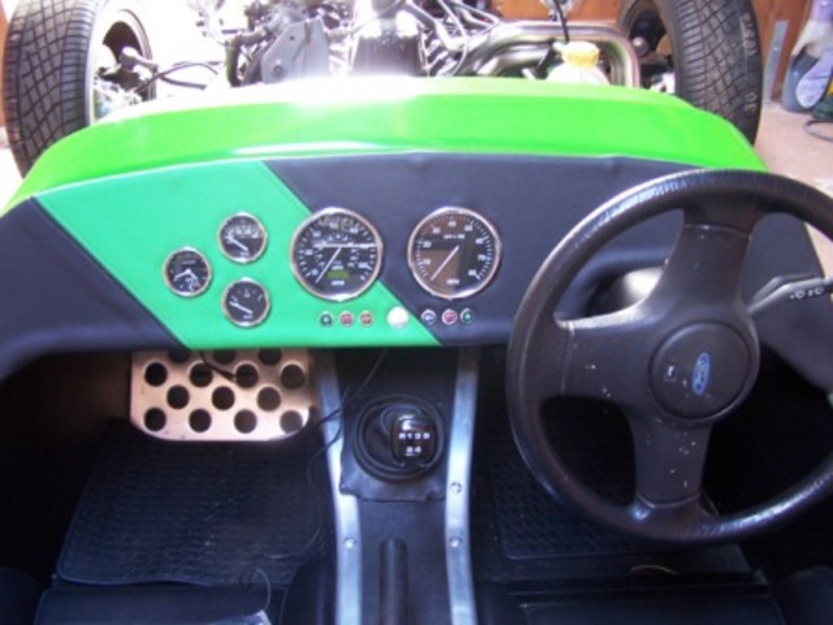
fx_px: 914
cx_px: 416
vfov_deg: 37.7
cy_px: 312
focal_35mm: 38
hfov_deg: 49.0
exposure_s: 1/8
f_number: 2.8
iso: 140
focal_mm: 6.3
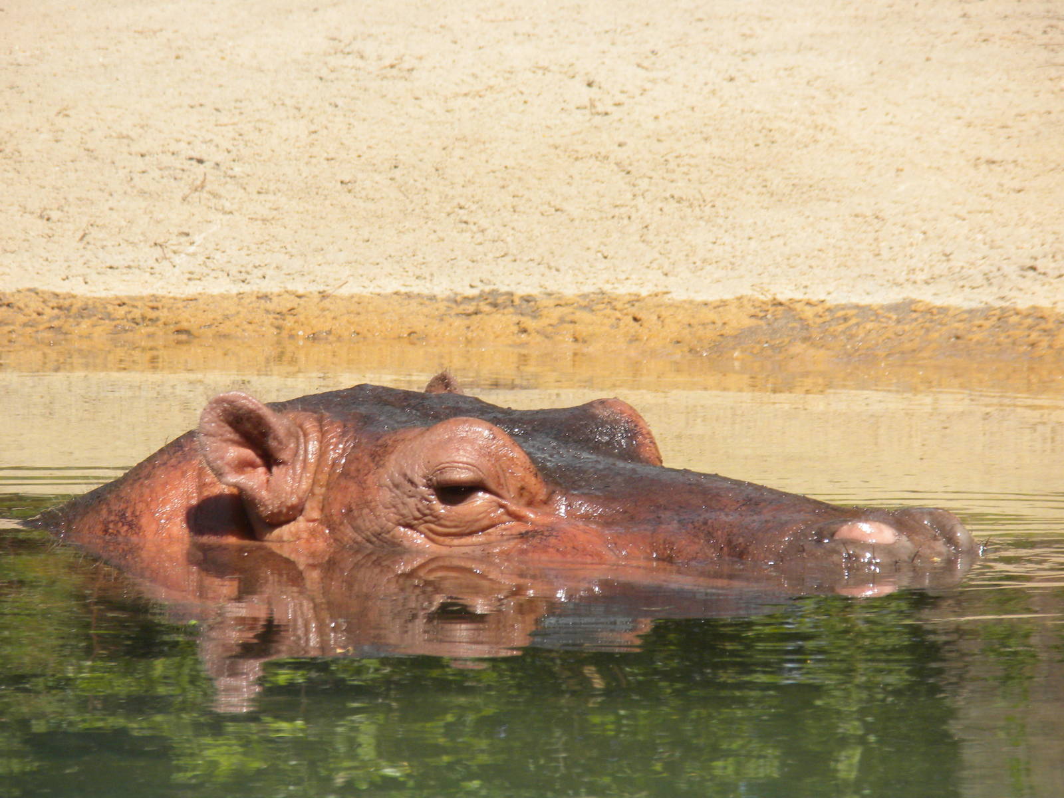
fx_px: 7992
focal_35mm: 260
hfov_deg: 7.6
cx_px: 532
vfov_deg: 5.7
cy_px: 399
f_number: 5.3
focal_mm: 46.2
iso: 123
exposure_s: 1/700
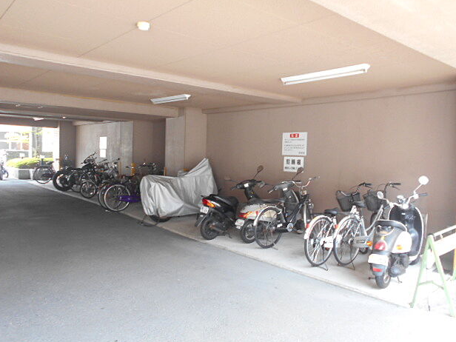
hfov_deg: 65.3
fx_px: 356
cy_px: 173
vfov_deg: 51.4
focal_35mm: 27
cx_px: 231
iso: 200
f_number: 3.2
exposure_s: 1/30
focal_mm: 4.6
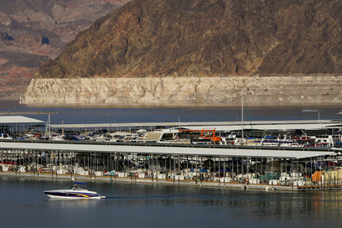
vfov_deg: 6.5
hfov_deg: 9.8
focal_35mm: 211
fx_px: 2004
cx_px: 158
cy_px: 92
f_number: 10
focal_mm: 168
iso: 160
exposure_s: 1/640
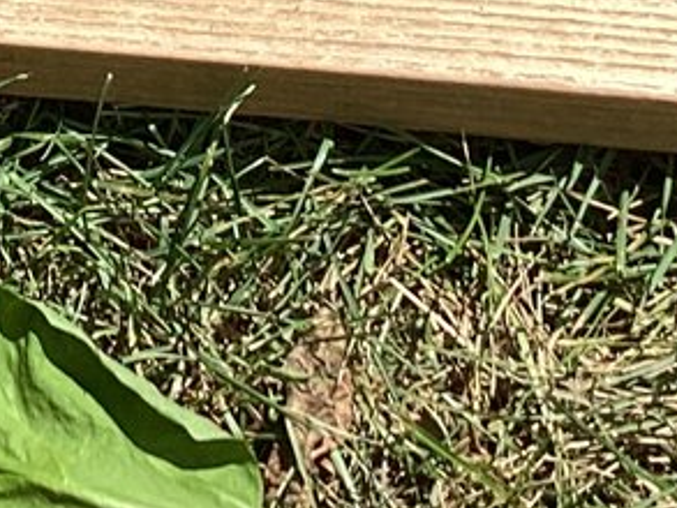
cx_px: -202
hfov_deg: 12.0
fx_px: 3130
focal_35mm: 160
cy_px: -652
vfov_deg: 8.6
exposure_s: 1/895
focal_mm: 3.3
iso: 25
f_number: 2.4
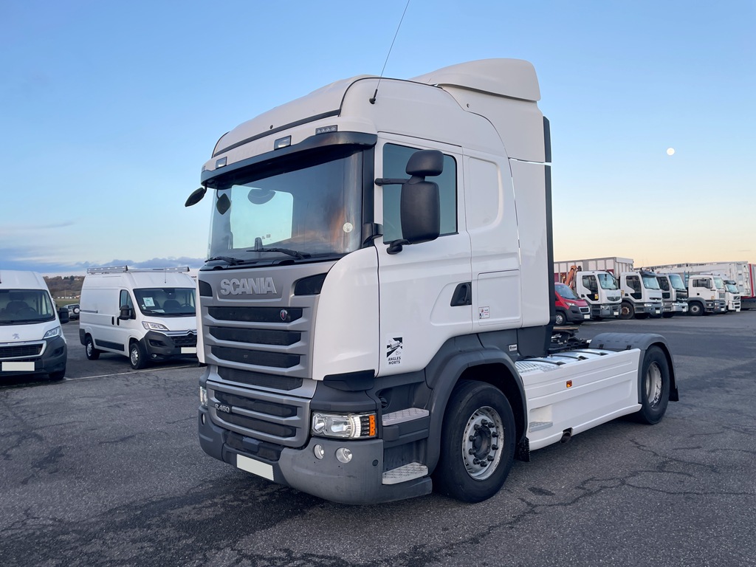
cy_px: 284
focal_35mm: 26
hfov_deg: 67.3
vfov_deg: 53.1
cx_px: 378
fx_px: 568
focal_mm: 4.2
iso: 32
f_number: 1.6
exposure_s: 1/321
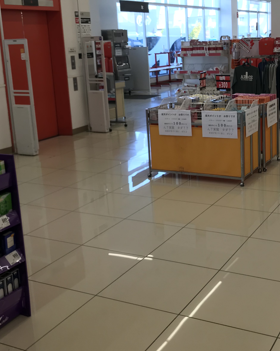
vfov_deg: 39.4
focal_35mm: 47
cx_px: 214
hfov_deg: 31.4
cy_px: 140
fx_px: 487
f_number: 1.8
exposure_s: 1/120
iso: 32
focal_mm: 3.99
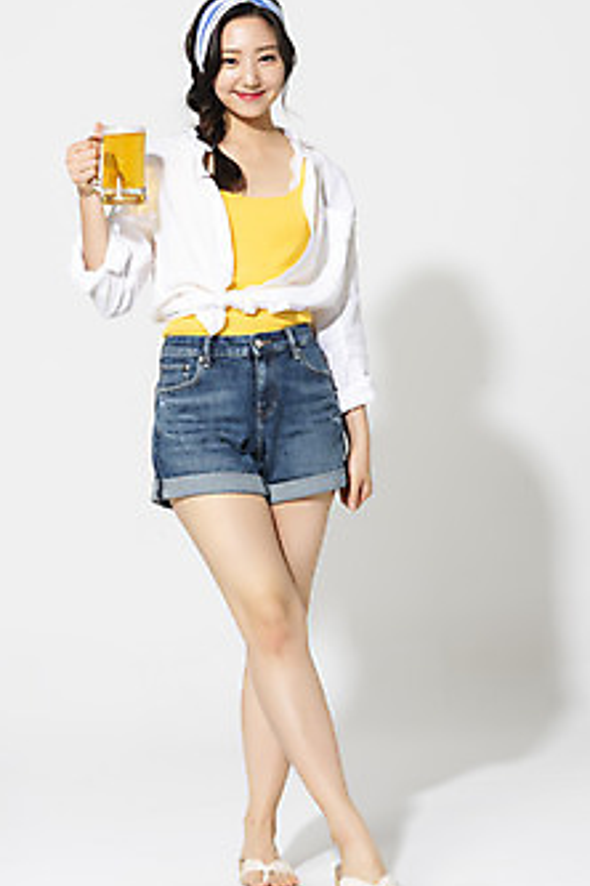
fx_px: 2065
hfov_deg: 16.3
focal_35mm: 84
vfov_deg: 24.2
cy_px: 434
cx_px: 278
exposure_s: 1/125
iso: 100
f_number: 18
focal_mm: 70
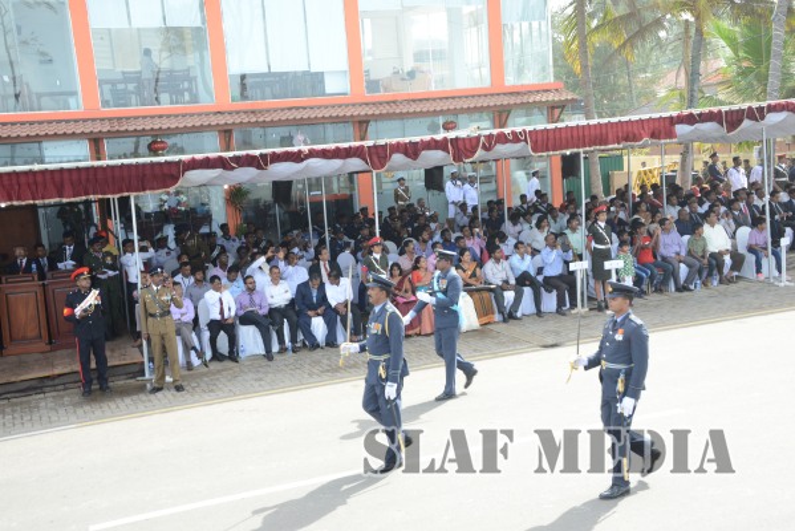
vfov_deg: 29.9
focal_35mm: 45
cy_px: 266
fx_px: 994
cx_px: 398
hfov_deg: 43.6
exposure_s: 1/125
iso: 500
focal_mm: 45
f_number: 11
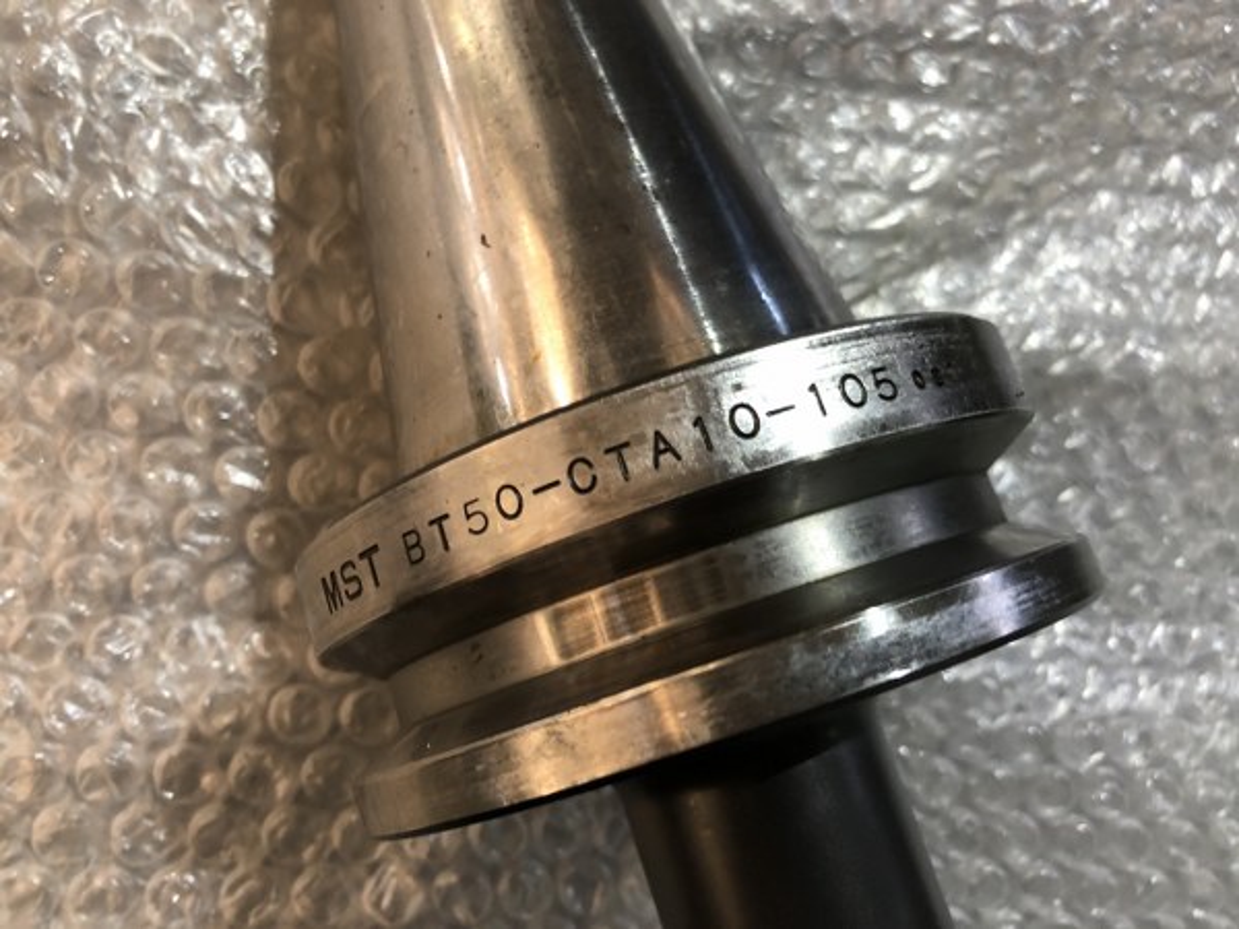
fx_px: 1002
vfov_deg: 49.7
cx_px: 620
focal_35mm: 28
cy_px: 464
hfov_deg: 63.4
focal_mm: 3.99
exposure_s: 1/15
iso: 50
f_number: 1.8
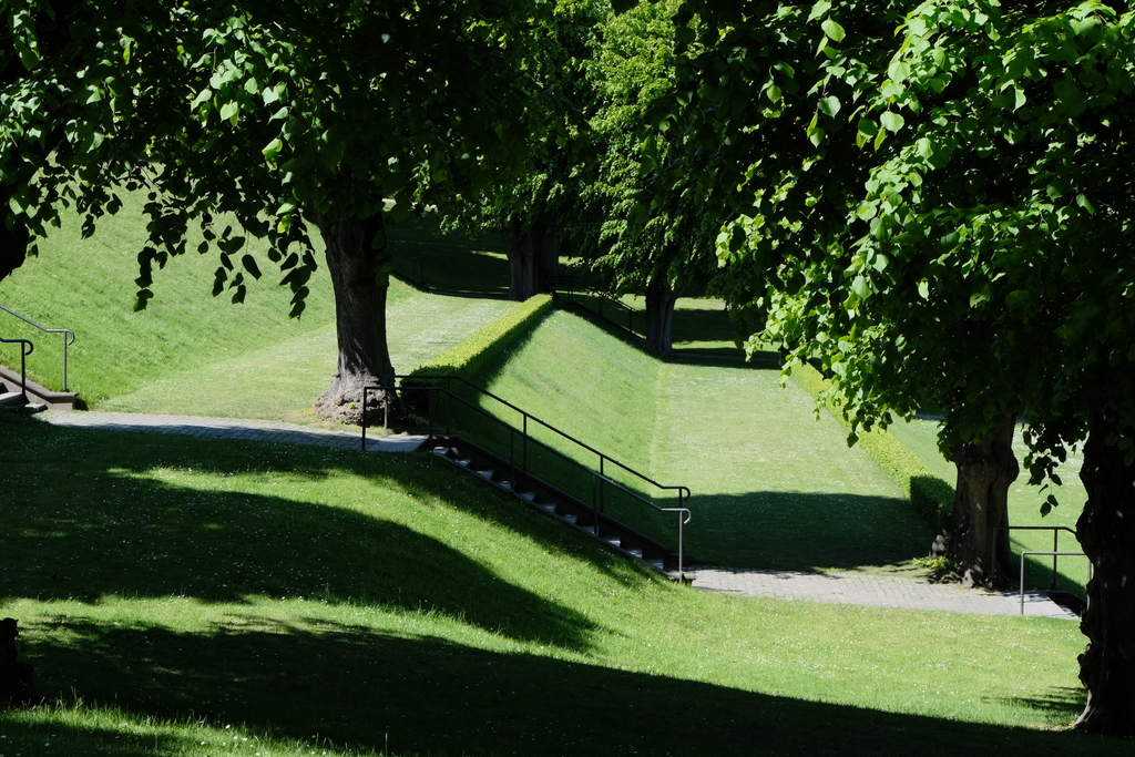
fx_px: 2365
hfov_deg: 27.0
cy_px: 378
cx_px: 568
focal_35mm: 75
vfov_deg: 18.2
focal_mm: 50.3
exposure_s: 1/150
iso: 200
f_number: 8
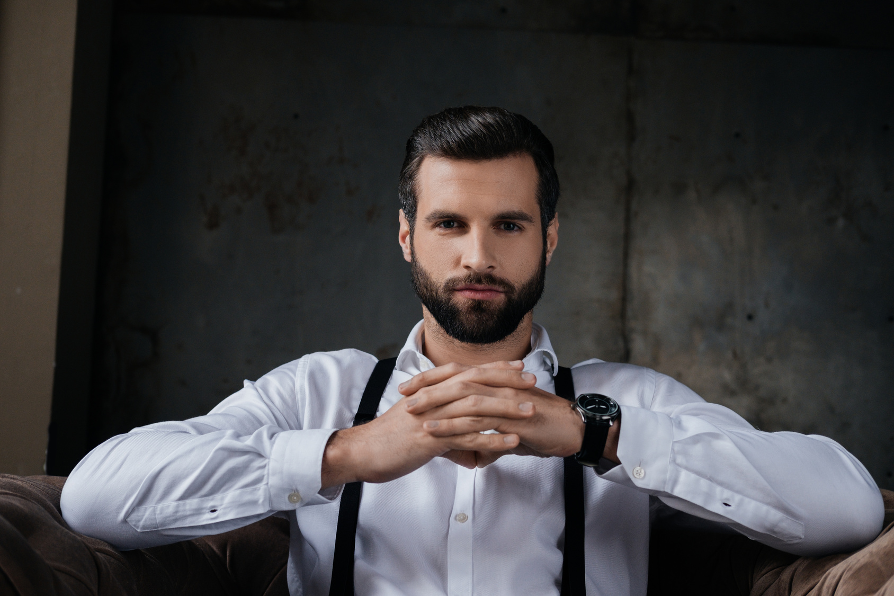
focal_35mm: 53
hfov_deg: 37.5
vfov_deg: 25.5
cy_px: 298
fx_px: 1316
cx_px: 447
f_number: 2.8
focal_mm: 35
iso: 640
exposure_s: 1/250
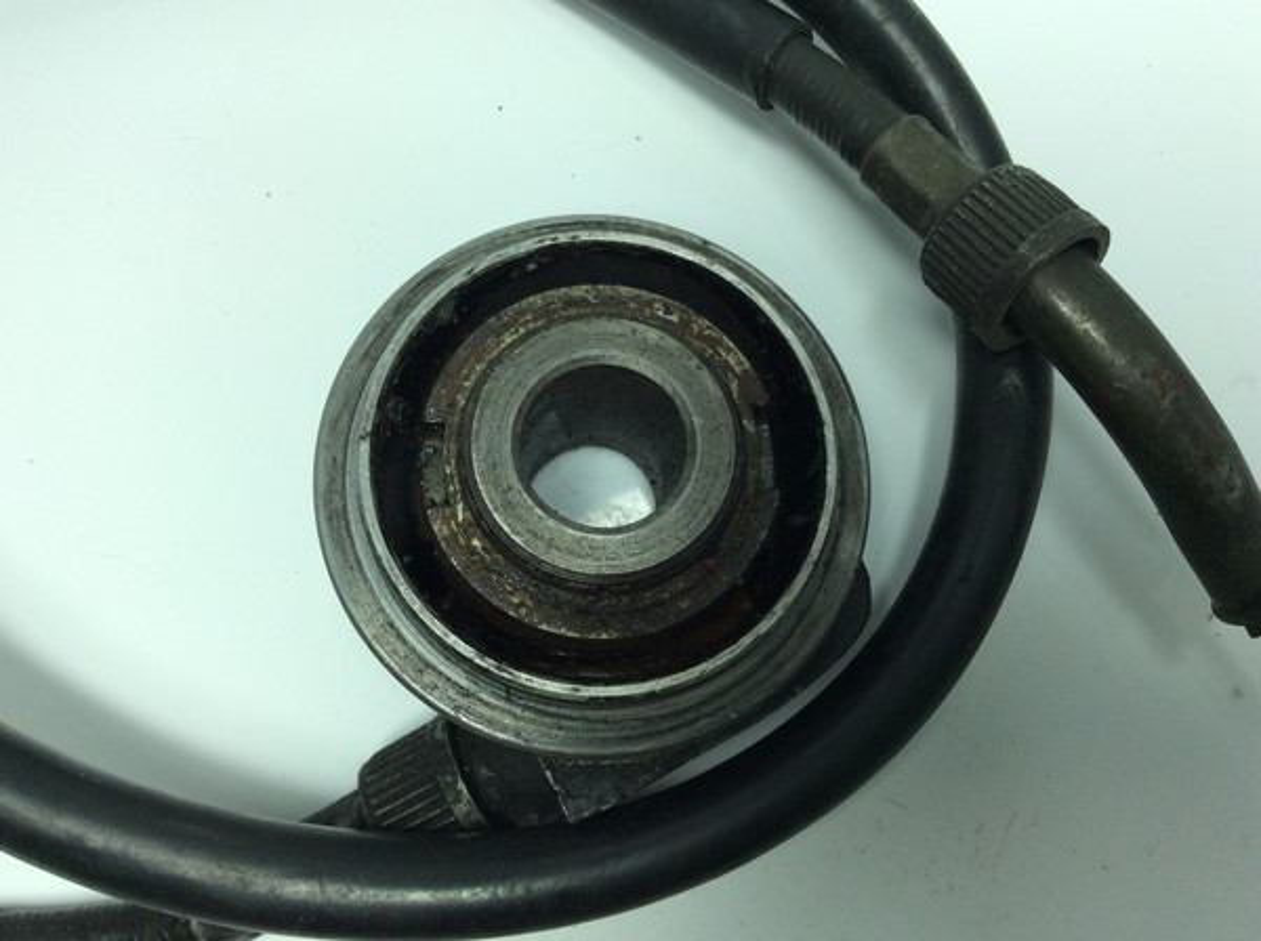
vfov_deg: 44.0
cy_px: 470
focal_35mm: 32
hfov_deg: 56.9
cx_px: 630
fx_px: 1164
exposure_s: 1/275
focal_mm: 3.3
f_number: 2.4
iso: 32
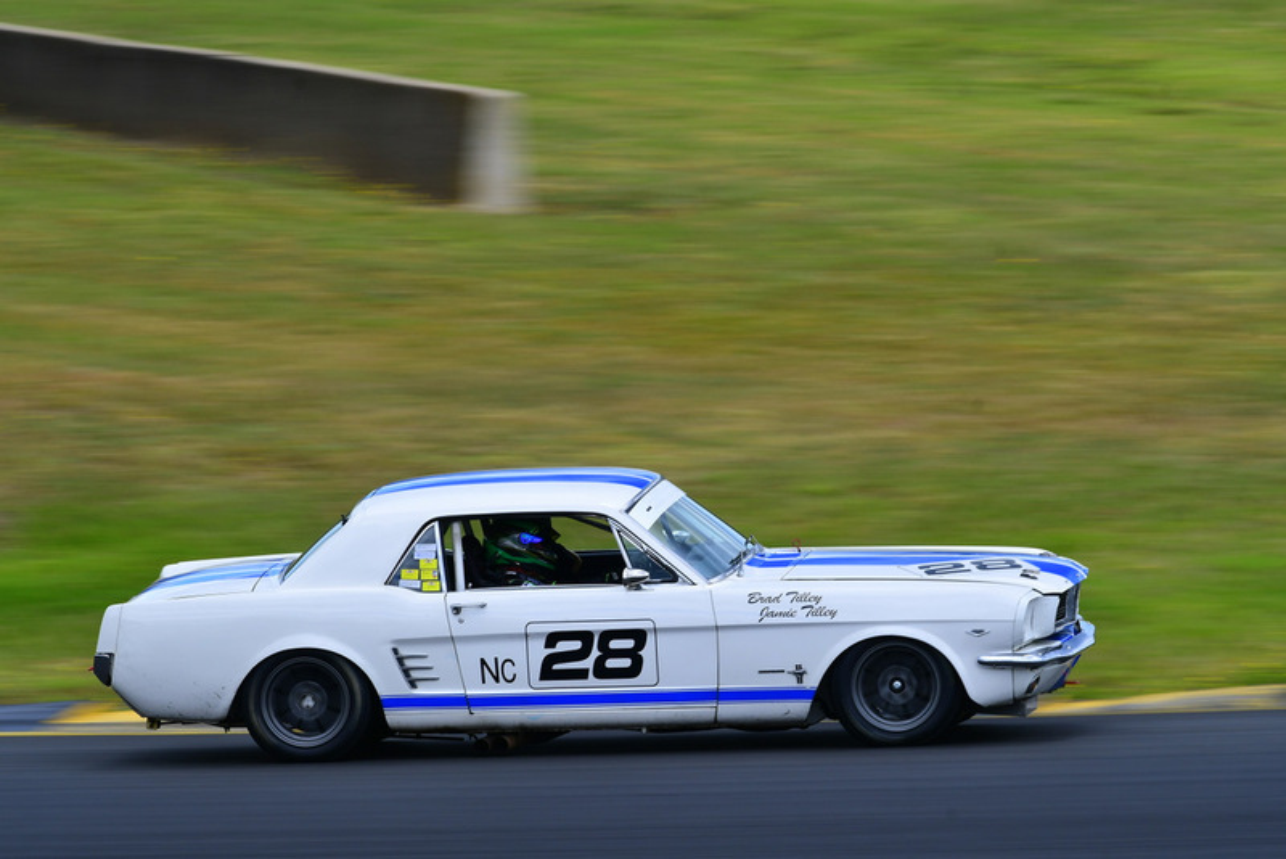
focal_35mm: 465
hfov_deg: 4.4
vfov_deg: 3.0
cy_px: 430
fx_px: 16616
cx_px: 643
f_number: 11
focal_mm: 310
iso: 160
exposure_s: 1/125
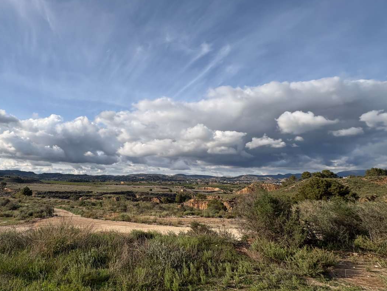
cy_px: 133
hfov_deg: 77.7
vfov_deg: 65.9
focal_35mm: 20
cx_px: 114
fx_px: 224
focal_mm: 2.22
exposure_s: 1/2494
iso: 40
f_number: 2.2
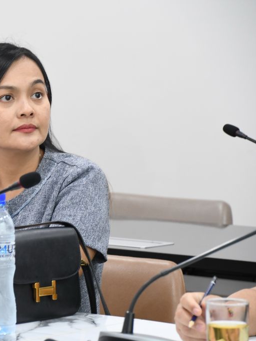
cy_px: 171
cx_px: 12
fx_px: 2357
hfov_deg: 6.2
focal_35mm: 239
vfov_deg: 8.3
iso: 1600
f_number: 5.6
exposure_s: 1/40
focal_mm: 110
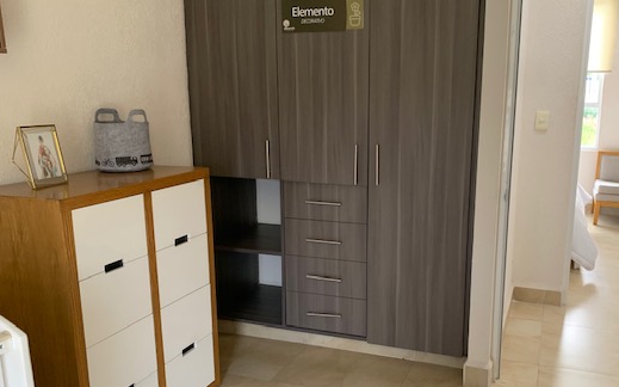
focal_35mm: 34
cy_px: 229
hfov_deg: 56.4
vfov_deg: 37.1
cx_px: 364
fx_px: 573
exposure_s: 1/121
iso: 80
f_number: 1.8
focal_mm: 4.25
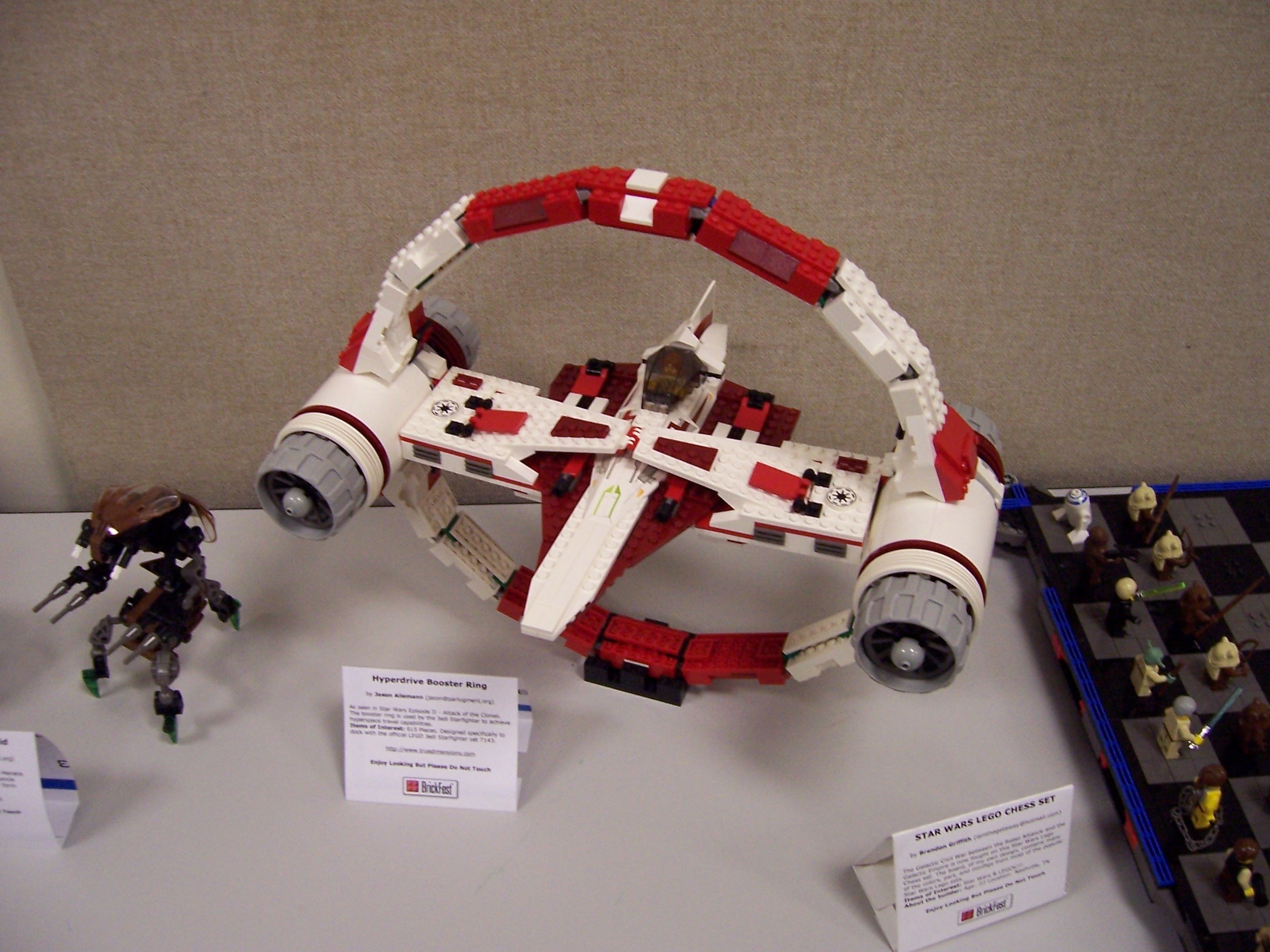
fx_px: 1321
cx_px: 635
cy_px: 476
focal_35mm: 36
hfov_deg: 51.4
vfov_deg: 39.7
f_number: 3
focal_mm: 6
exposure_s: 1/30
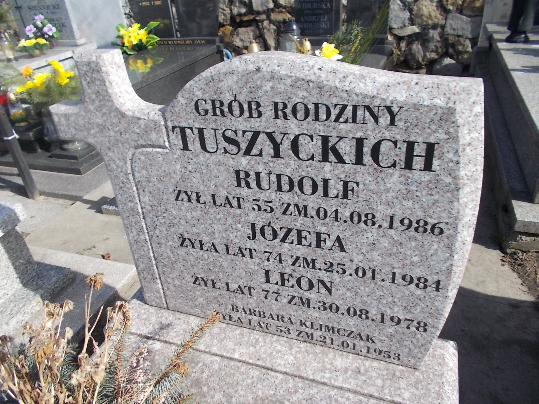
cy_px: 202
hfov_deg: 67.3
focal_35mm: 26
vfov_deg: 53.1
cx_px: 270
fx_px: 405
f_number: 8
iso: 80
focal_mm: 4.6
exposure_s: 1/100
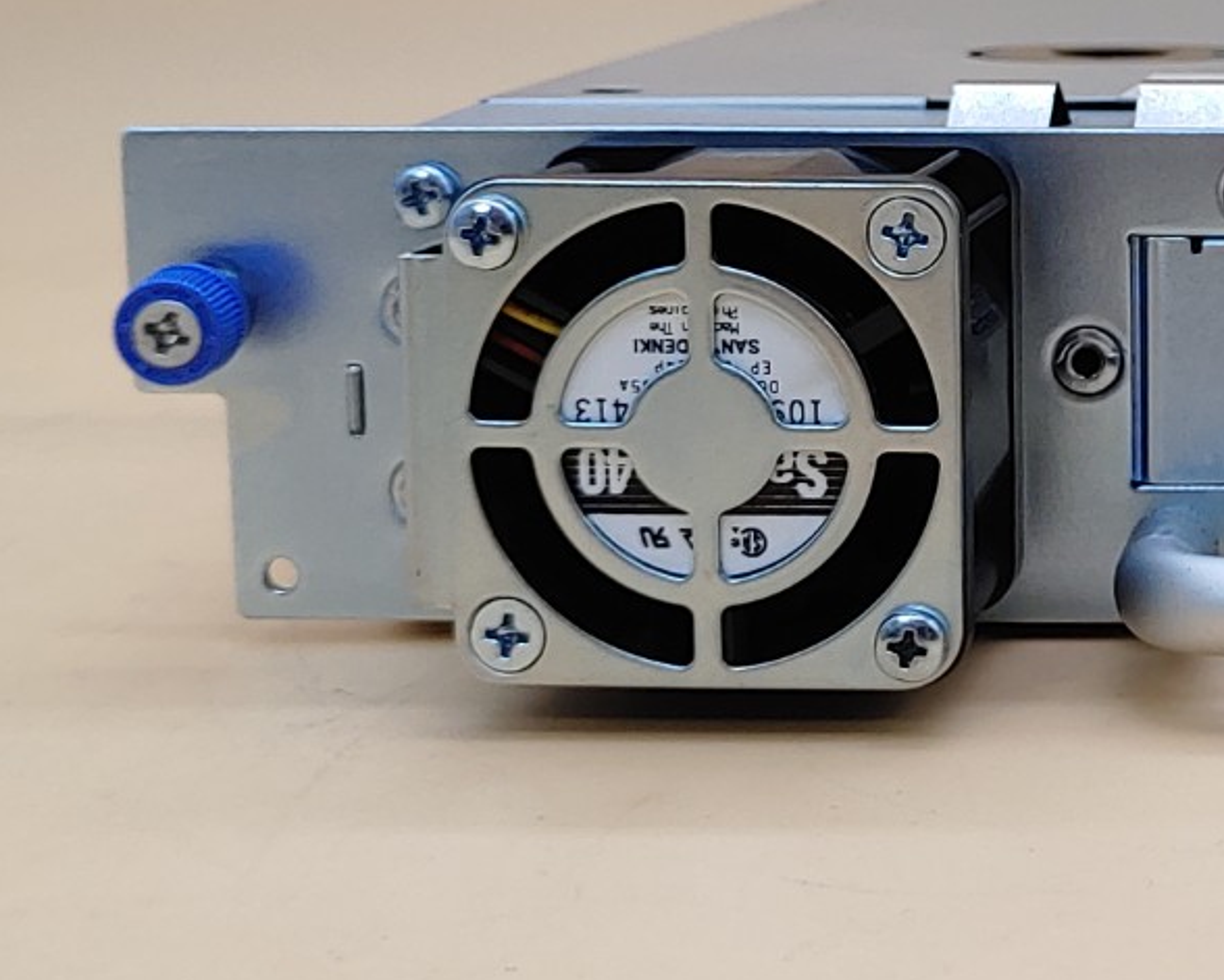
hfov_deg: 20.9
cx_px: 1426
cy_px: 285
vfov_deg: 17.8
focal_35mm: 86
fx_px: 3117
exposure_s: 1/116
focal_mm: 4.36
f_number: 1.8
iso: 50
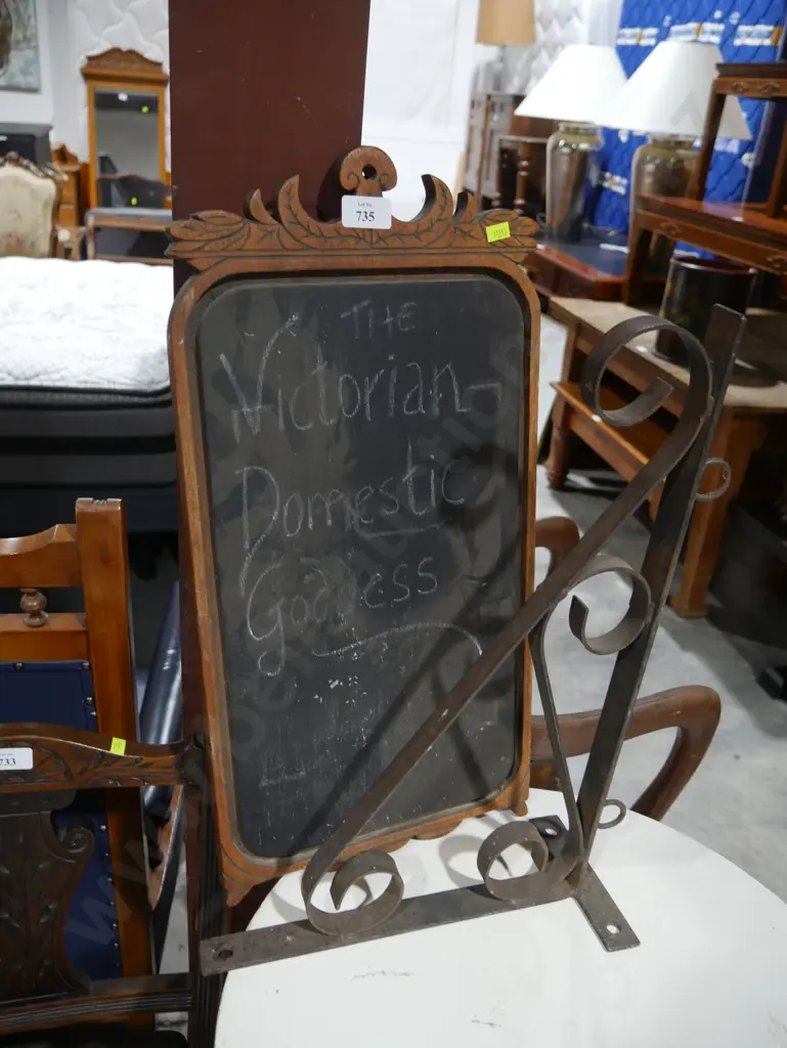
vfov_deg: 63.4
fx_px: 848
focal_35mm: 28
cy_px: 524
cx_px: 394
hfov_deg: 49.8
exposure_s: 1/60
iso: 400
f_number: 3.5
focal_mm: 14
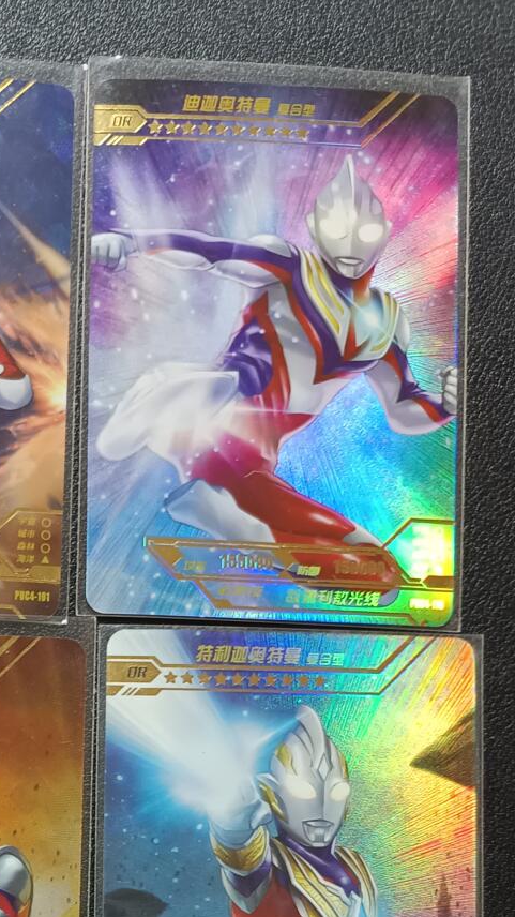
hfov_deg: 20.4
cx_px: -99
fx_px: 1336
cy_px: 911
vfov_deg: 34.5
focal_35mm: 55
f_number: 1.7
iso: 1033
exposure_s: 1/25
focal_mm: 5.31
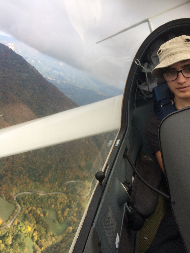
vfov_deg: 61.7
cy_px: 126
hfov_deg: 48.2
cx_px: 95
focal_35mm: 29
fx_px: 212
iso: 32
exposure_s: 1/391
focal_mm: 4.15
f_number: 2.2
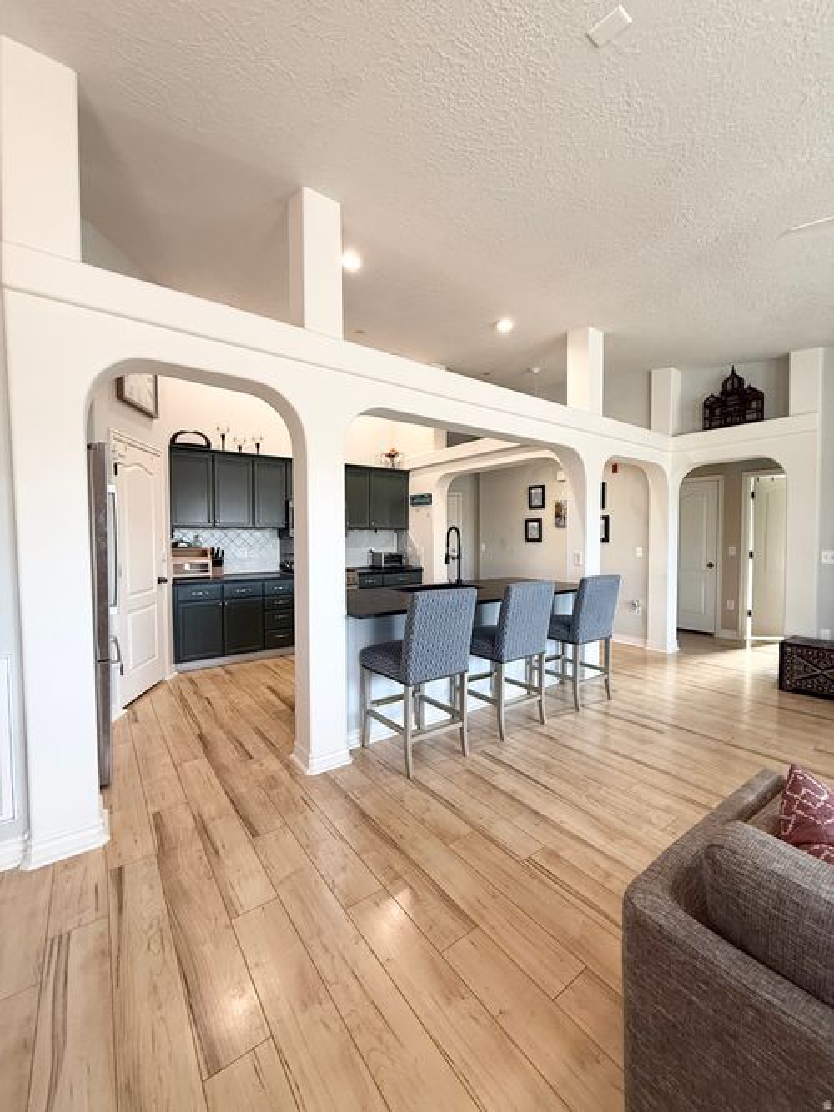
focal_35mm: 14
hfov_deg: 85.7
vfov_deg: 102.1
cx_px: 417
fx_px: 450
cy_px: 556
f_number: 2.2
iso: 320
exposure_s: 1/120
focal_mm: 2.22
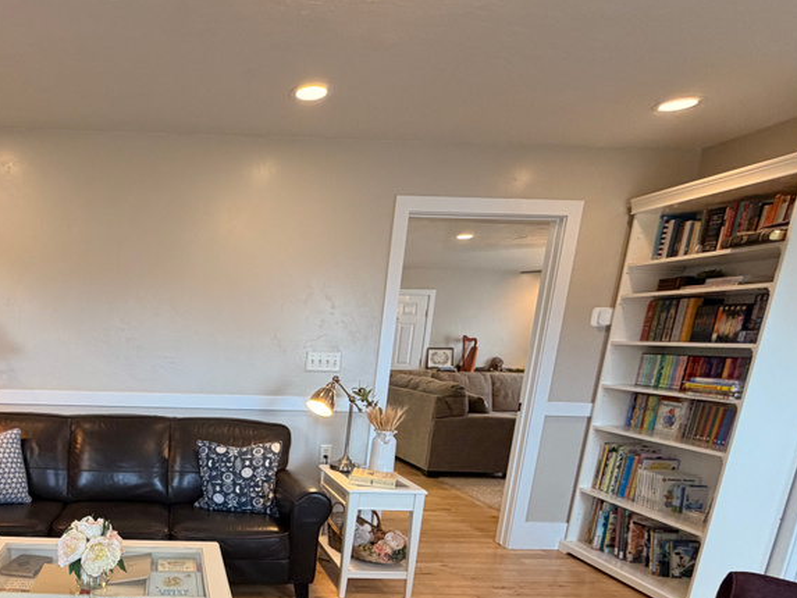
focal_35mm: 25
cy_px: 474
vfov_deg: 51.6
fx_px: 576
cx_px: 170
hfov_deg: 63.9
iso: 200
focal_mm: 2.22
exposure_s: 1/60
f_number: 2.2
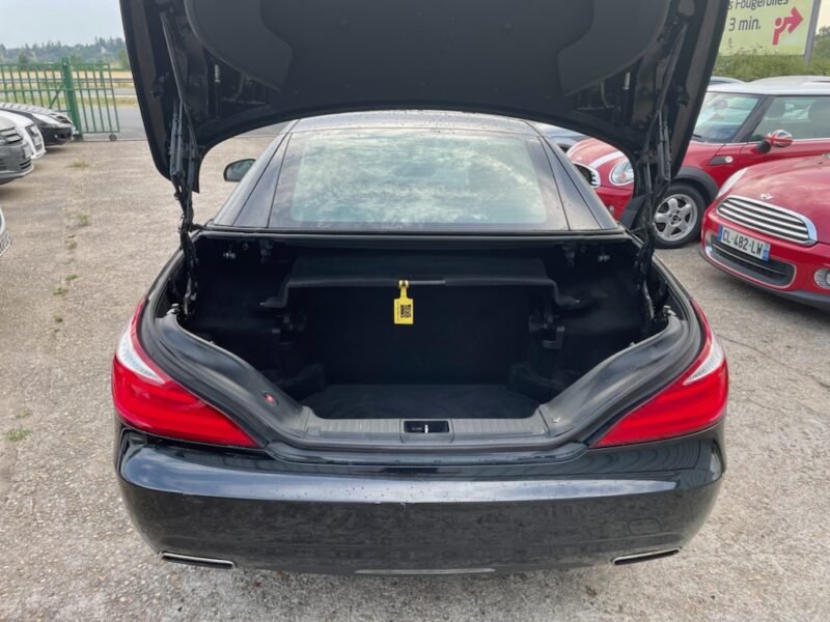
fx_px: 623
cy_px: 311
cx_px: 415
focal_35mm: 26
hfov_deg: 67.3
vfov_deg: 53.1
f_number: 1.6
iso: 50
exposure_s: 1/375
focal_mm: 4.2
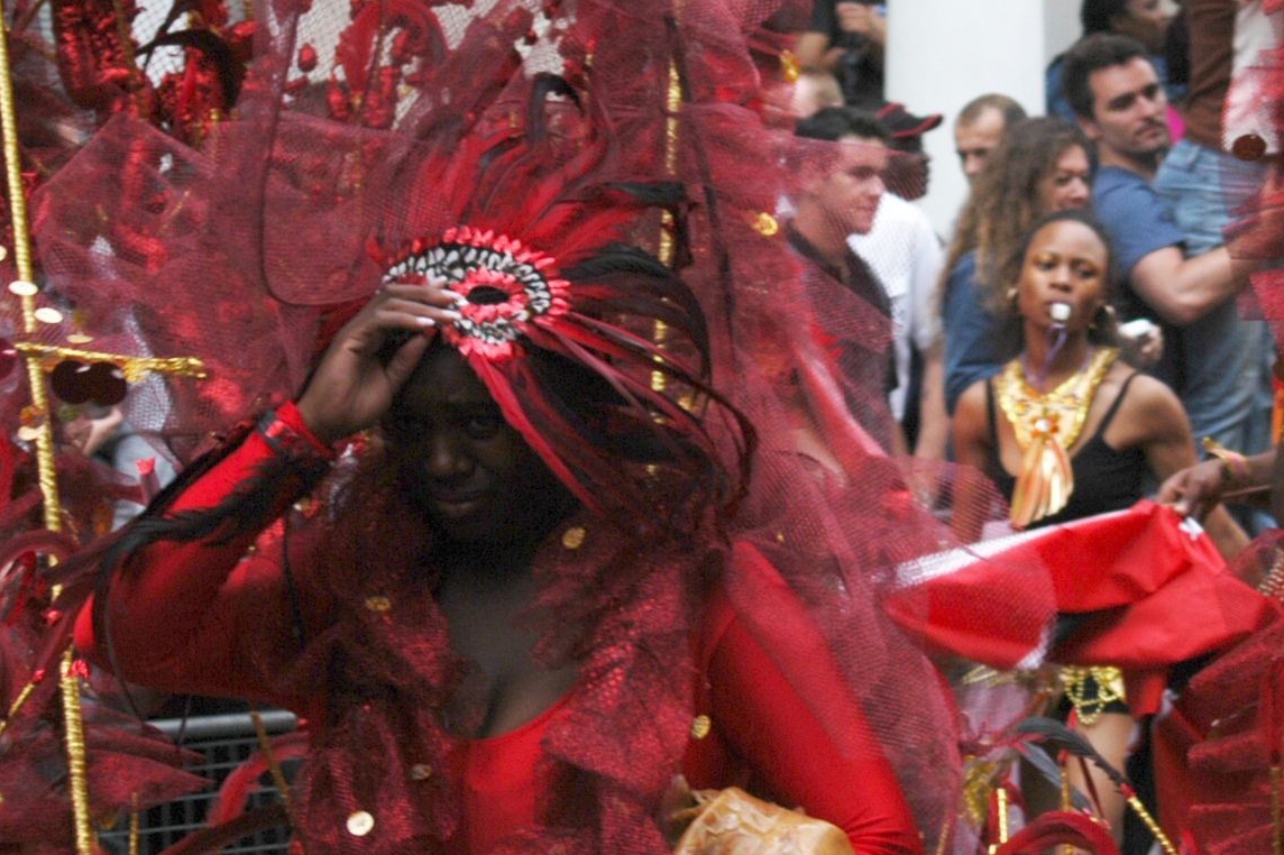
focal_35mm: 188
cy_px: 235
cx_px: 1052
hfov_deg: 10.9
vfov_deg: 7.3
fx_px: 6703
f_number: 6.3
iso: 200
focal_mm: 70
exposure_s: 1/160
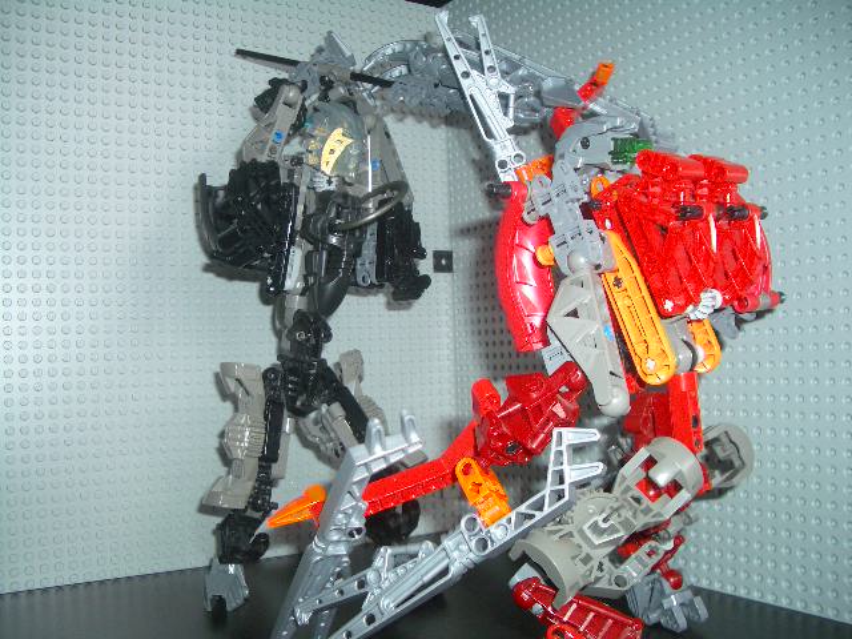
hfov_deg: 52.6
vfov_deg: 40.7
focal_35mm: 35
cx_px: 426
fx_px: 861
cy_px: 320
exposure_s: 1/60
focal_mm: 5.8
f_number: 2.6
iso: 100
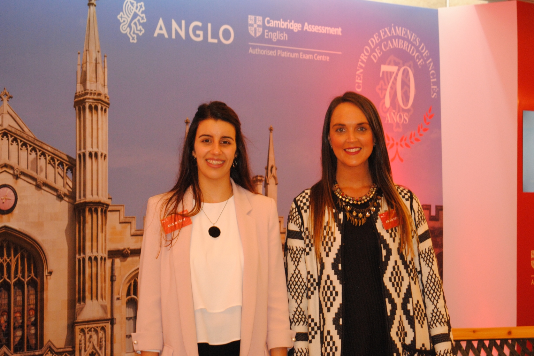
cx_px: 264
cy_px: 176
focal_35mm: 84
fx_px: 1239
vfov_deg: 16.4
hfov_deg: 24.3
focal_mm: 55
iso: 1000
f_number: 5.6
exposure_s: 1/50
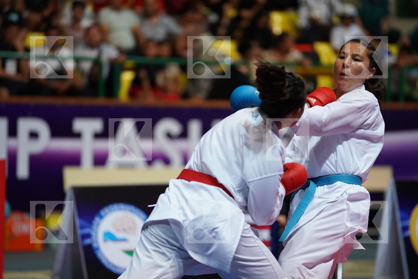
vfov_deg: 7.2
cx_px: 209
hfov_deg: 10.7
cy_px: 140
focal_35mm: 192
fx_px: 2229
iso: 4000
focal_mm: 192
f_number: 2.8
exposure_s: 1/1000
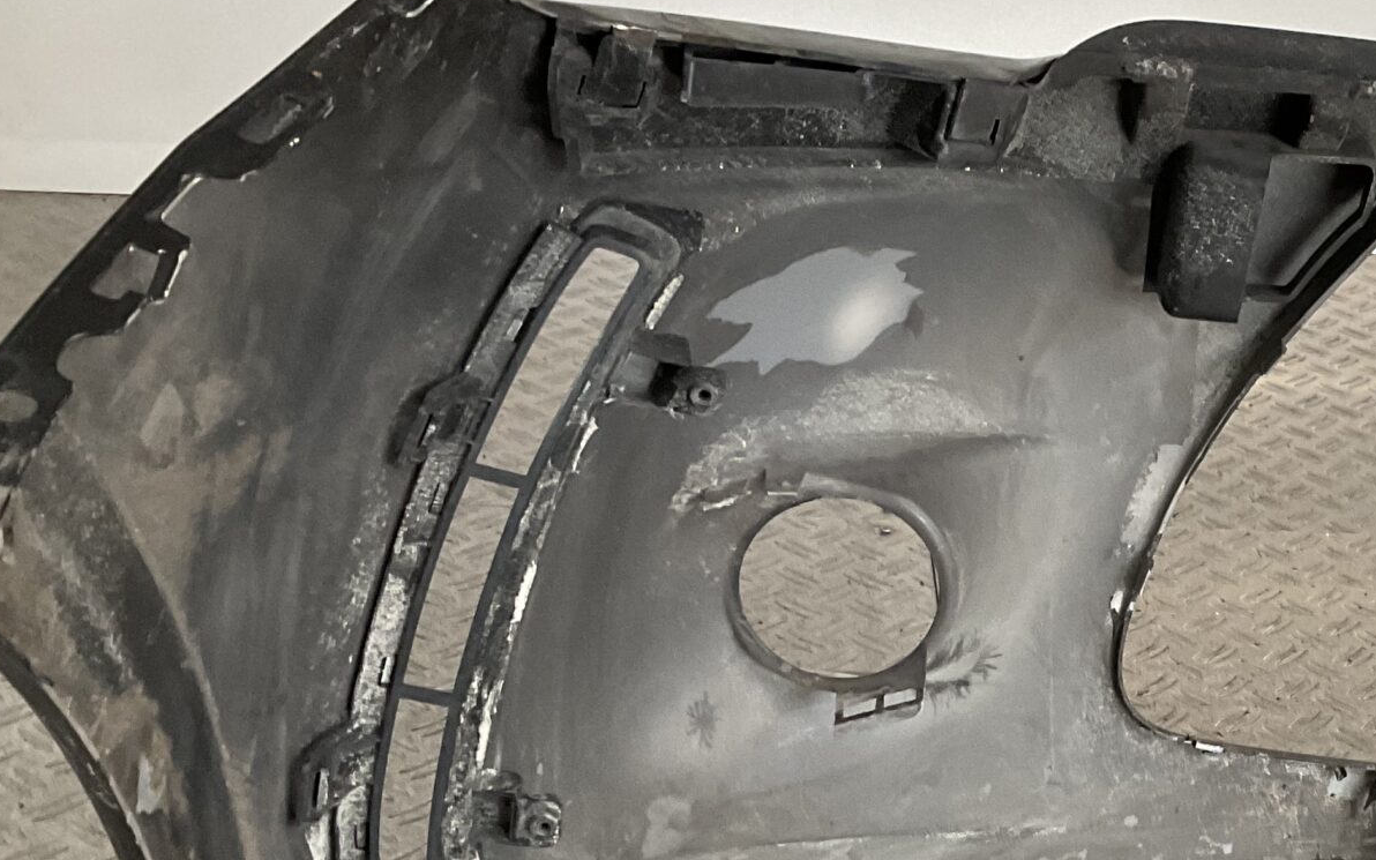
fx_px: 2475
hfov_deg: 29.7
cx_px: 1244
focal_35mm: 66
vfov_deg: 19.5
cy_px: 685
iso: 100
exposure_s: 1/60
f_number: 1.8
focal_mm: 3
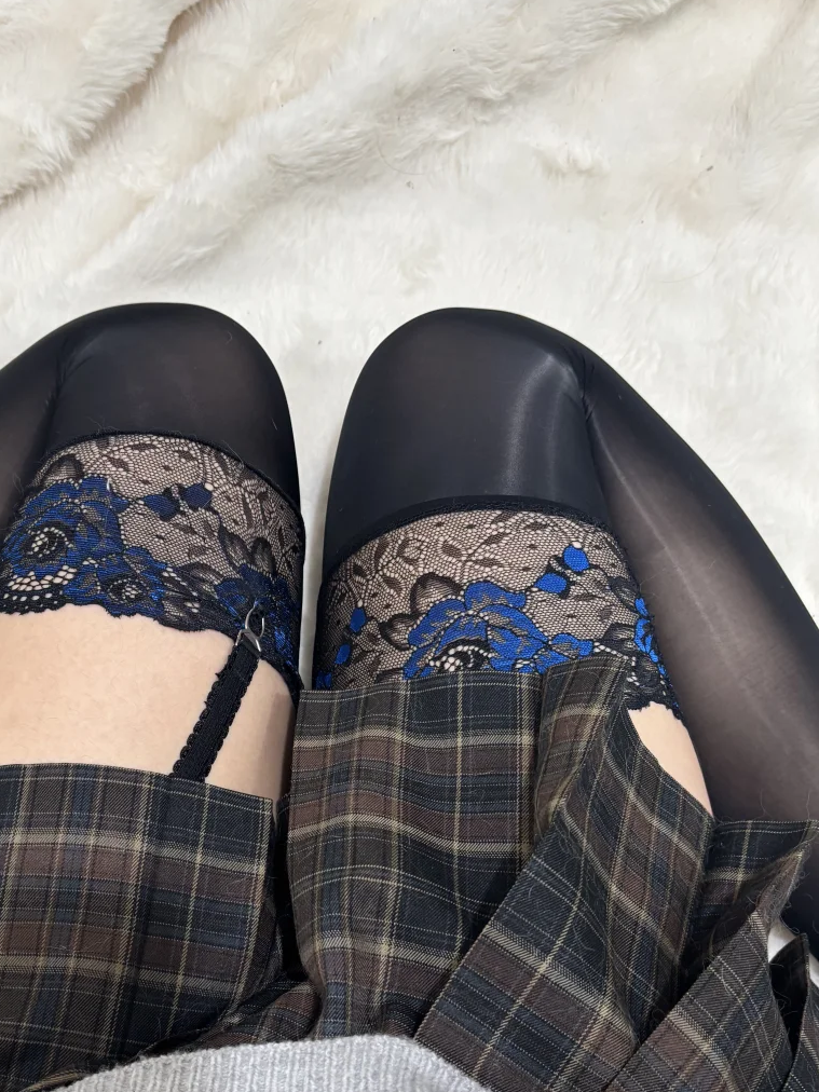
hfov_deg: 38.4
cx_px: 297
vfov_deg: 49.5
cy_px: 702
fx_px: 1167
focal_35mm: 37
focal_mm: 5.96
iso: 160
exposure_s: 1/50
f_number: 1.6
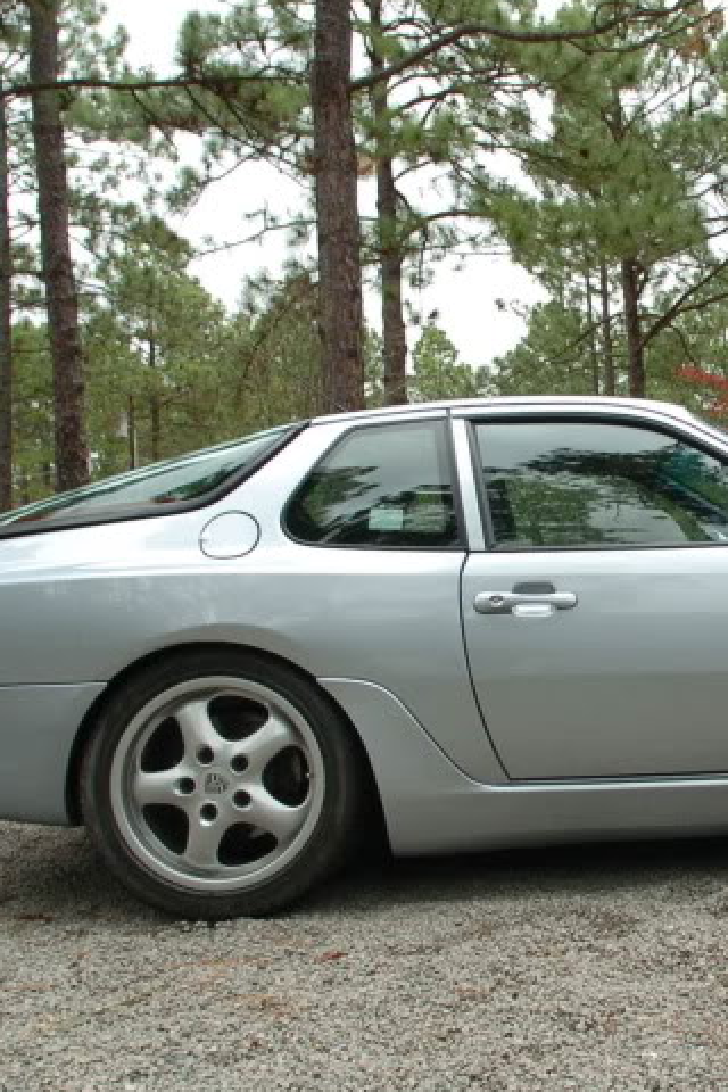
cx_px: 673
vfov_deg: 54.4
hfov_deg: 35.3
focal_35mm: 35
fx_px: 1062
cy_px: 562
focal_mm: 14
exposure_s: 1/80
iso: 250
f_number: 5.6
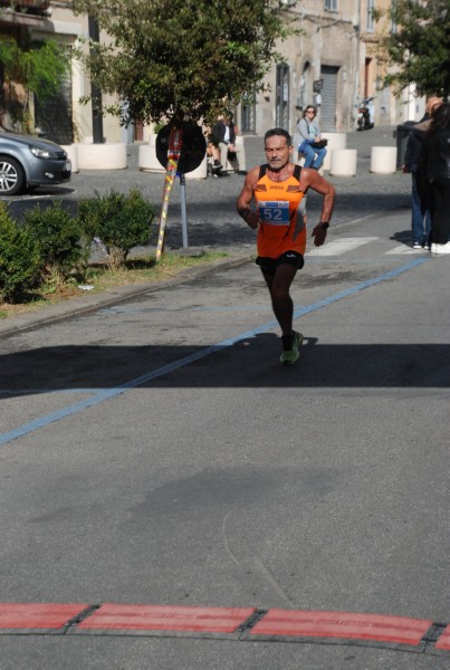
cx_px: 225
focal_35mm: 99
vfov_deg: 20.6
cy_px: 335
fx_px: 1847
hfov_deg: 13.9
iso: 1000
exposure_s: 1/2000
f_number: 8
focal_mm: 66
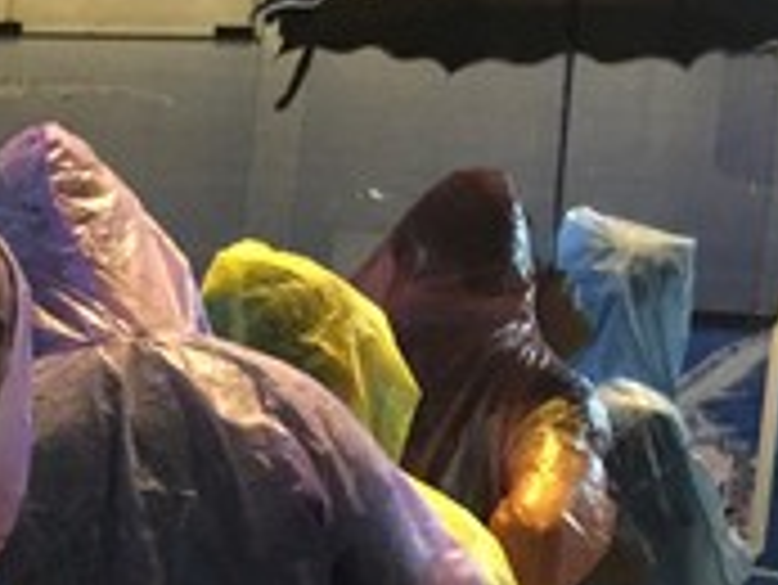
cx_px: -342
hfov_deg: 16.2
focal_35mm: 112
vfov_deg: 12.7
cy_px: 828
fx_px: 2519
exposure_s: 1/8
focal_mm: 4.15
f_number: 2.2
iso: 200
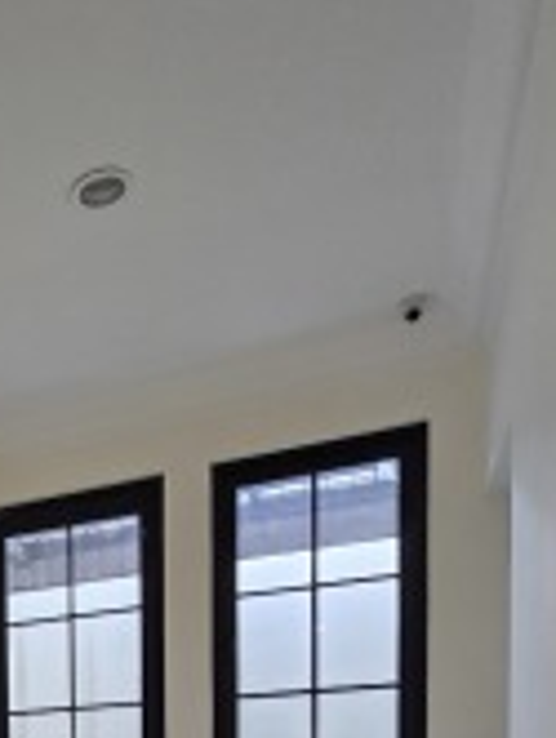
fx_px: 769
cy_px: 876
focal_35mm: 36
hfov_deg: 33.6
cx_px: -82
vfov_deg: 38.6
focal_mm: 2.2
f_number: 2.2
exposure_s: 1/50
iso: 200
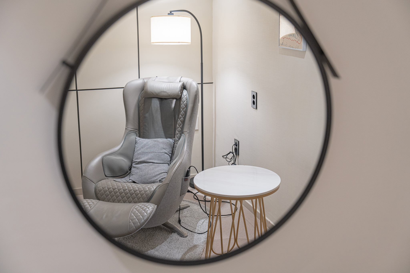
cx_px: 205
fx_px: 490
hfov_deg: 45.4
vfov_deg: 31.2
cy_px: 136
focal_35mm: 43
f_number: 3.5
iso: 800
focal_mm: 43
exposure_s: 1/100
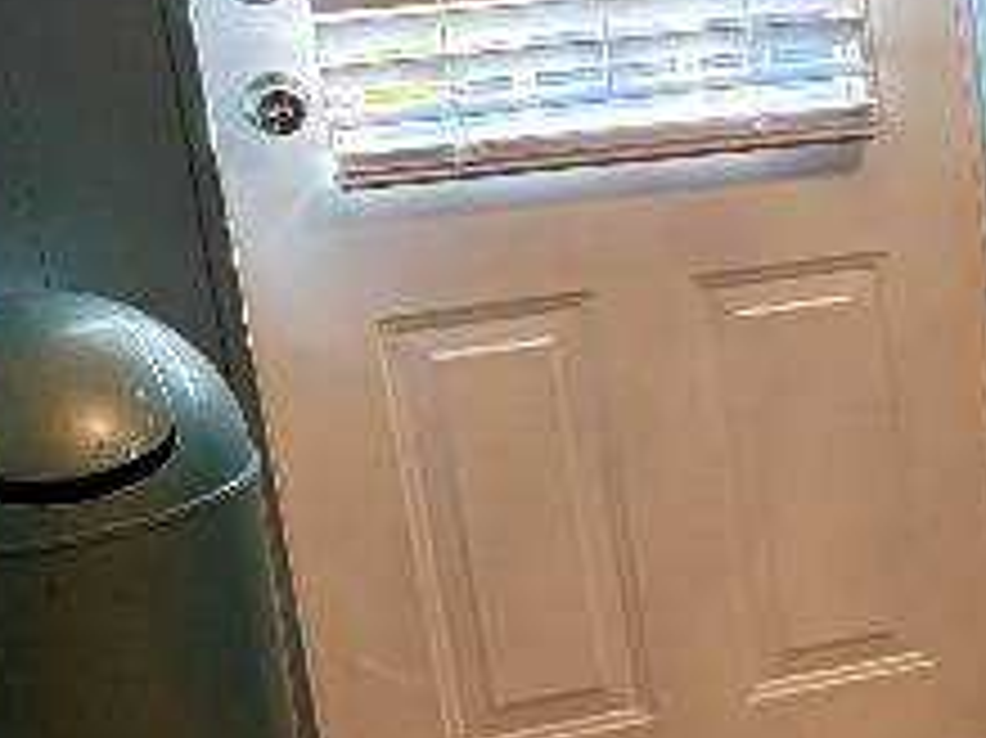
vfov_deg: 14.6
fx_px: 2875
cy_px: 425
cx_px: 1702
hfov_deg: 16.6
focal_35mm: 101
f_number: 1.6
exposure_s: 1/120
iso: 160
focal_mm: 5.96
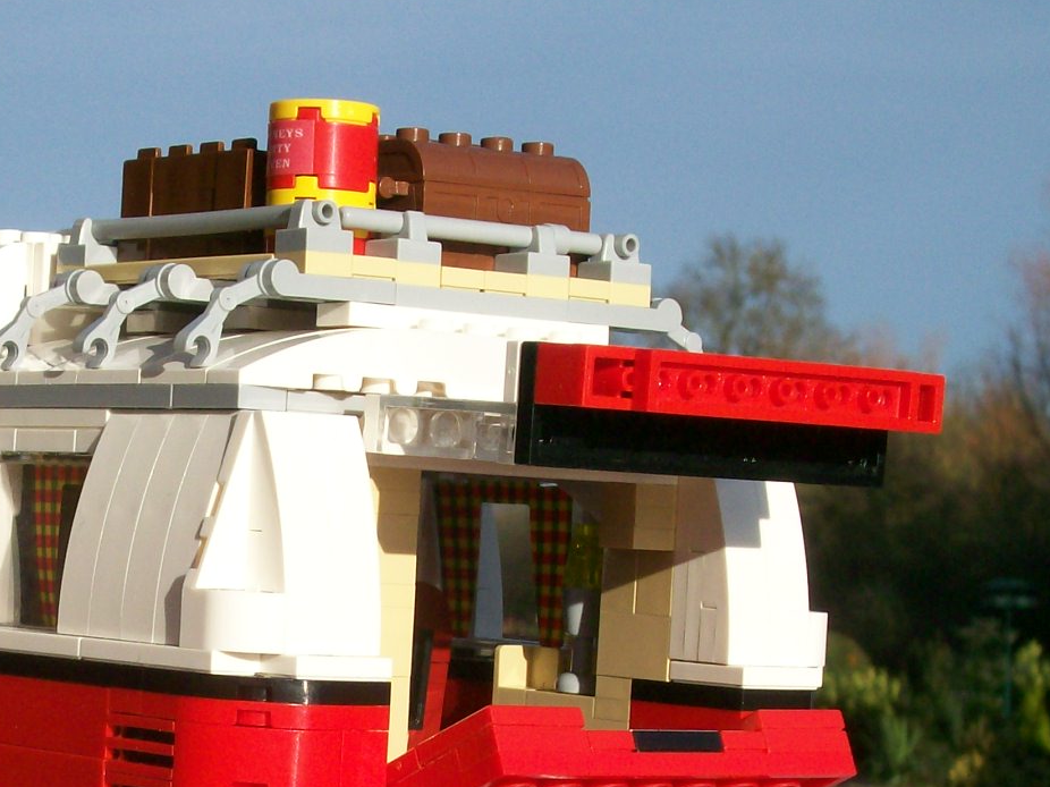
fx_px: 3669
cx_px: 163
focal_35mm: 121
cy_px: 665
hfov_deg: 16.1
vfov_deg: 12.2
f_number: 6.7
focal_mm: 11.6
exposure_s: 1/510
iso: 80
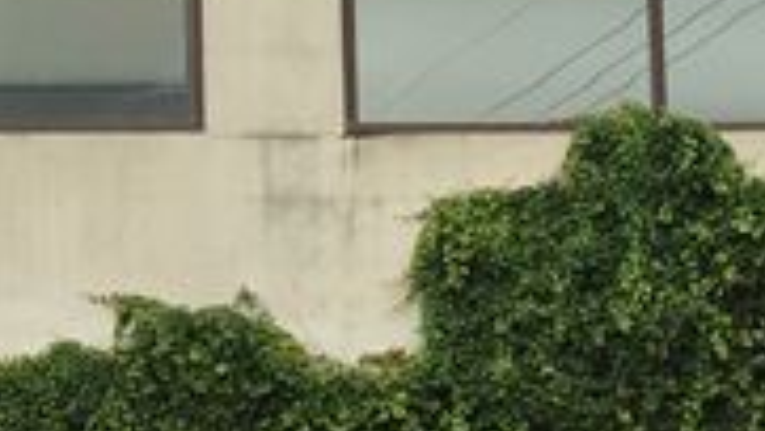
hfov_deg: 14.5
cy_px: 393
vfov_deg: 8.6
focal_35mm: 140
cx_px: 1069
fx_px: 2841
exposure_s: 1/962
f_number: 2.2
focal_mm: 4.15
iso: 25
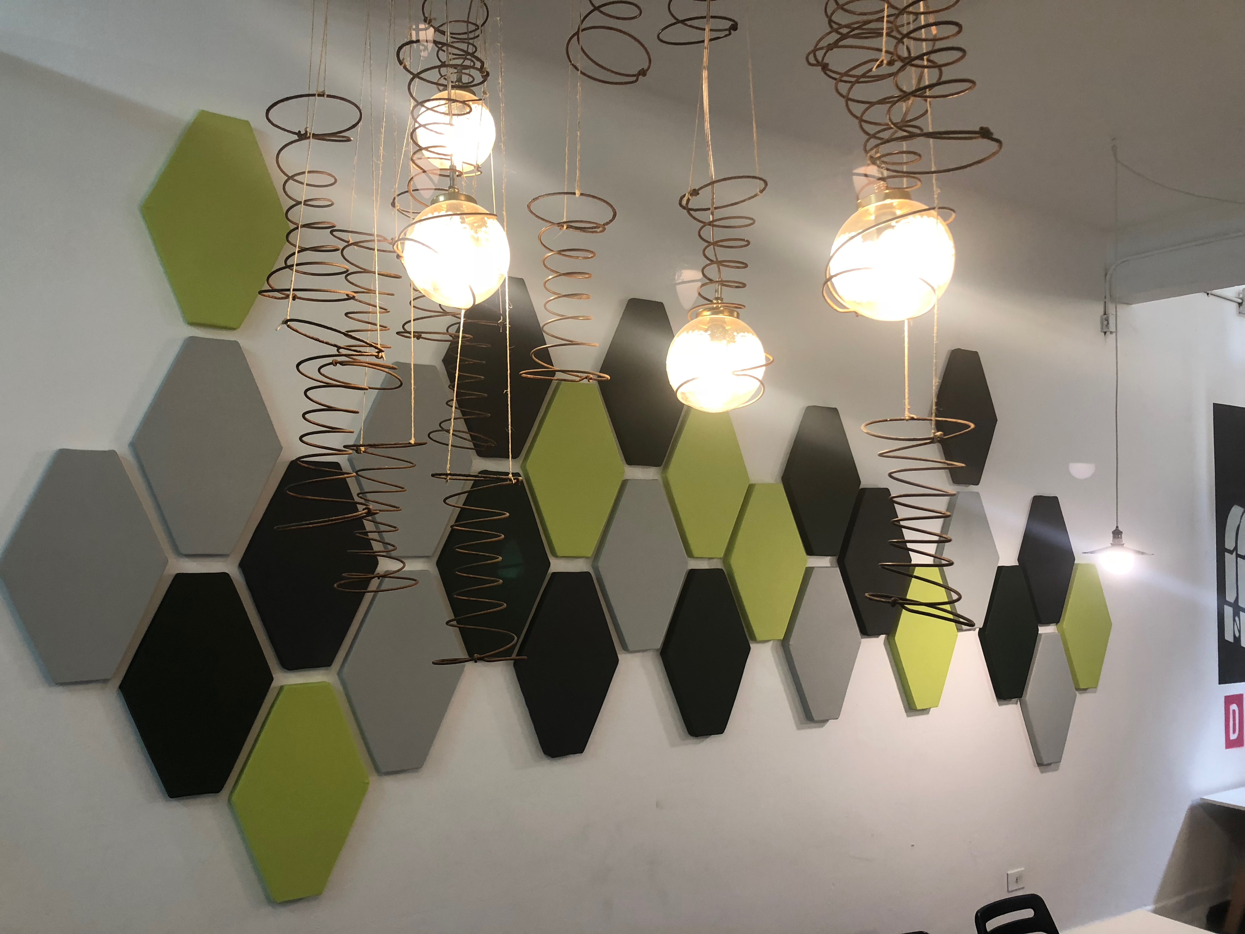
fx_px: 1007
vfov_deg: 49.7
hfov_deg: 63.4
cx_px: 622
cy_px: 467
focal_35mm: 28
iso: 40
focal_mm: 3.99
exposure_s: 1/17
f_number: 1.8
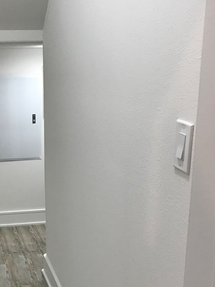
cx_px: 25
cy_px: 177
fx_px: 439
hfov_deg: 26.7
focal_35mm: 53
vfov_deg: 36.0
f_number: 1.8
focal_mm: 3.99
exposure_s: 1/30
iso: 25
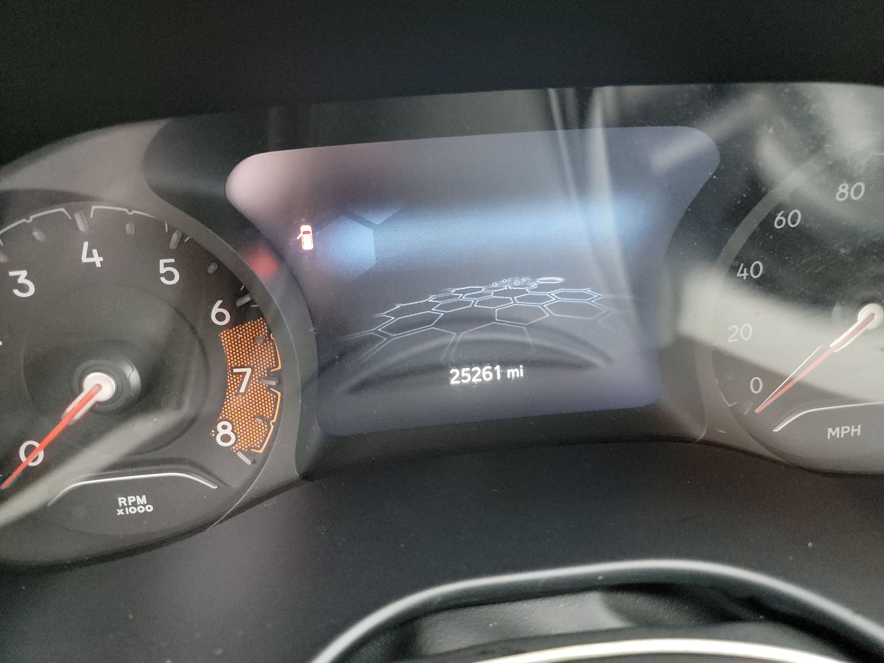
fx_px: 613
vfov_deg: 56.8
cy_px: 332
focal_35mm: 24
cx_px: 442
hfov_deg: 71.6
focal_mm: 6.7
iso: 3018
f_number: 1.8
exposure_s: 1/59
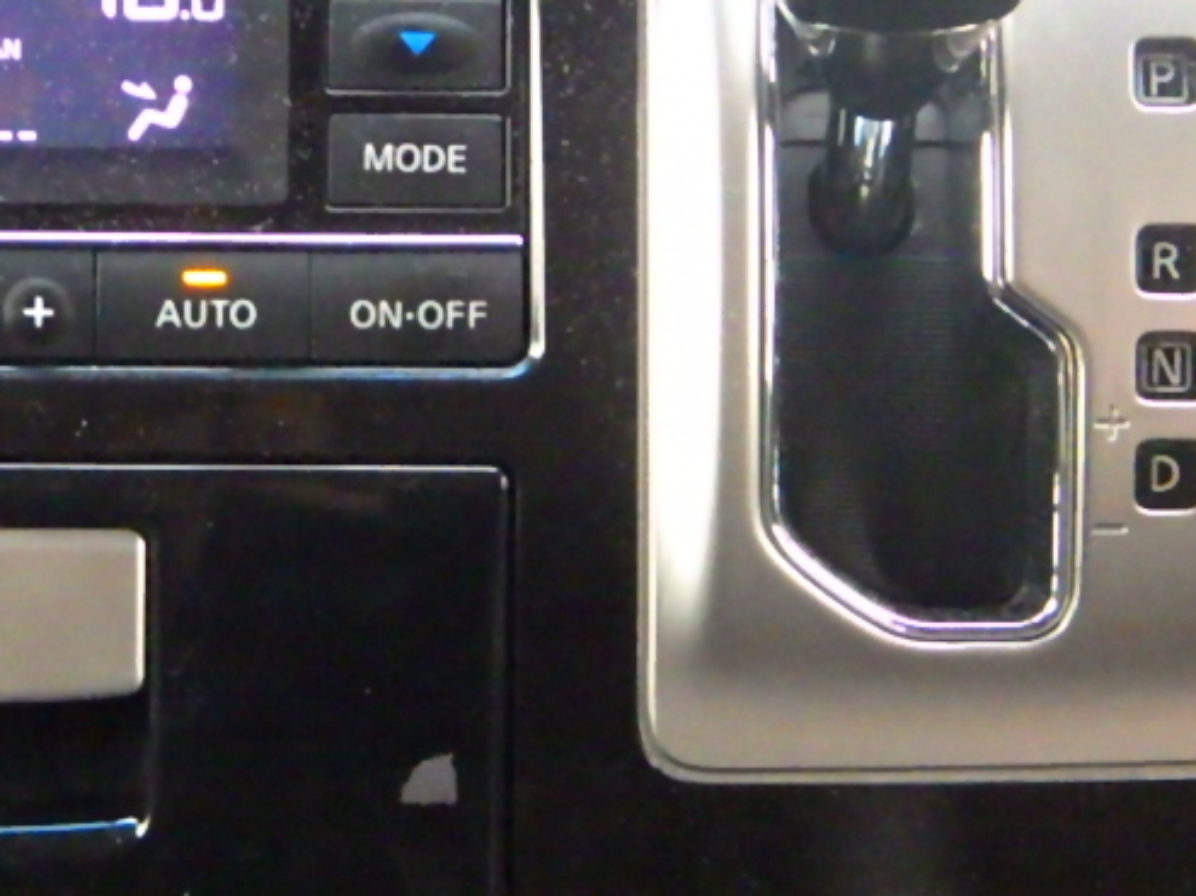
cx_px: 254
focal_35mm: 195
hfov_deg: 10.1
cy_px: 121
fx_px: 6734
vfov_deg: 7.6
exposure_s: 1/25
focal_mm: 16.7
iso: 1600
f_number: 5
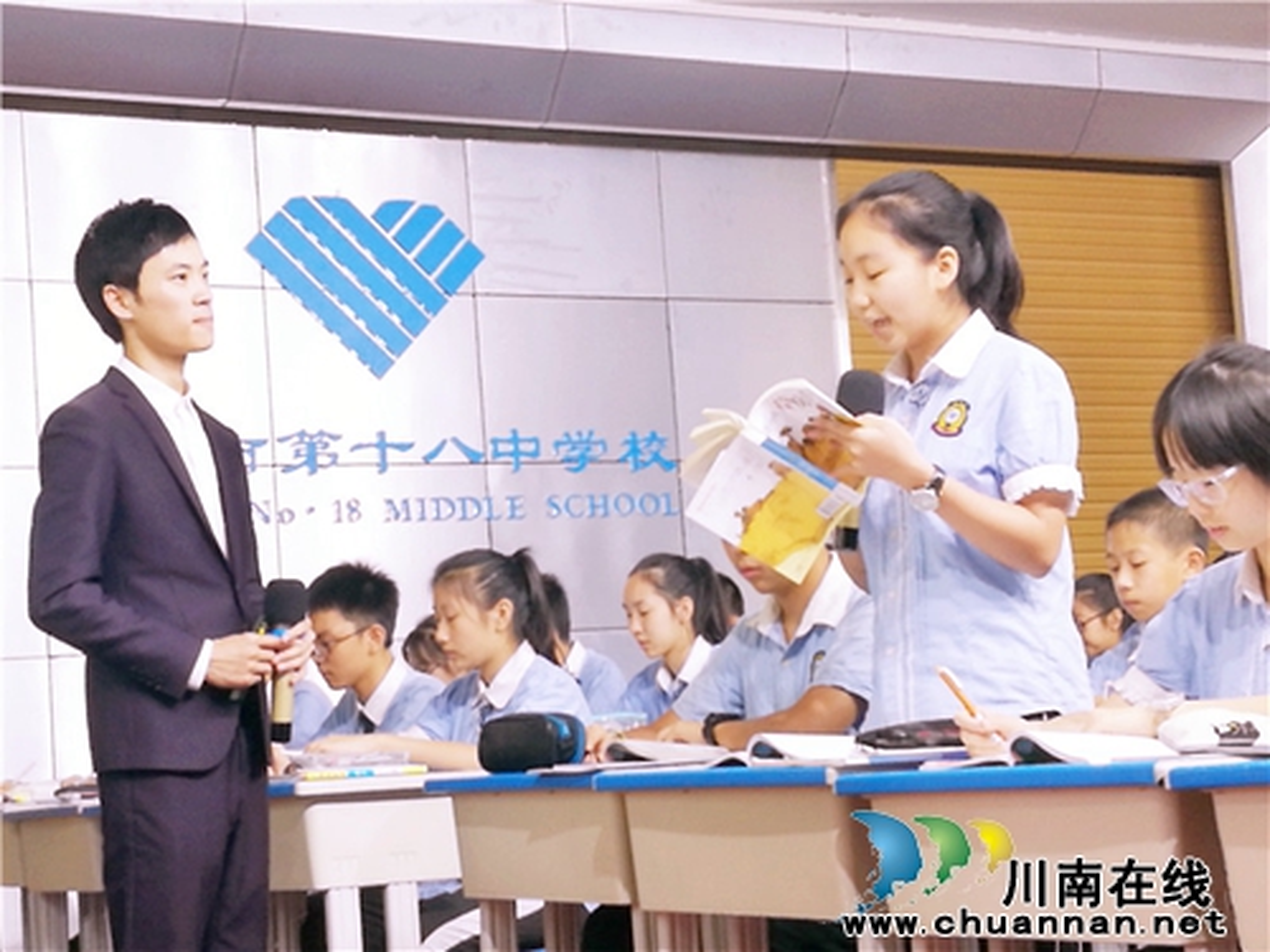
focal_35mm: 77
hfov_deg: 25.3
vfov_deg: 19.1
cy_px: 476
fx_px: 2825
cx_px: 635
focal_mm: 4.5
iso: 160
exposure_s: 1/33.3
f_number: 2.2
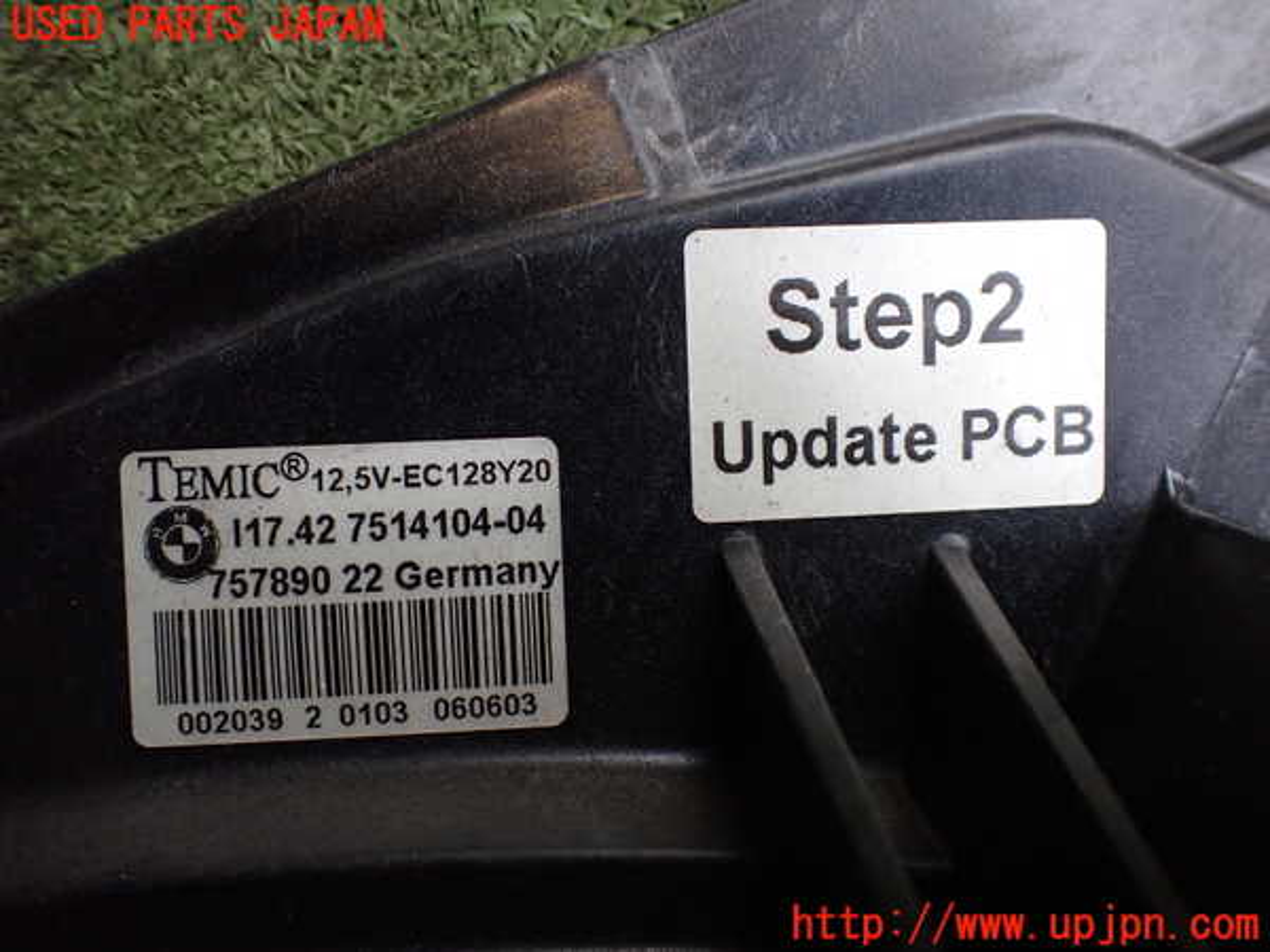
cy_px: 476
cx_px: 635
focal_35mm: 30
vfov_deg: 46.8
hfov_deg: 60.0
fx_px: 1101
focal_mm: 5.4
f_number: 2.3
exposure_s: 1/125
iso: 400
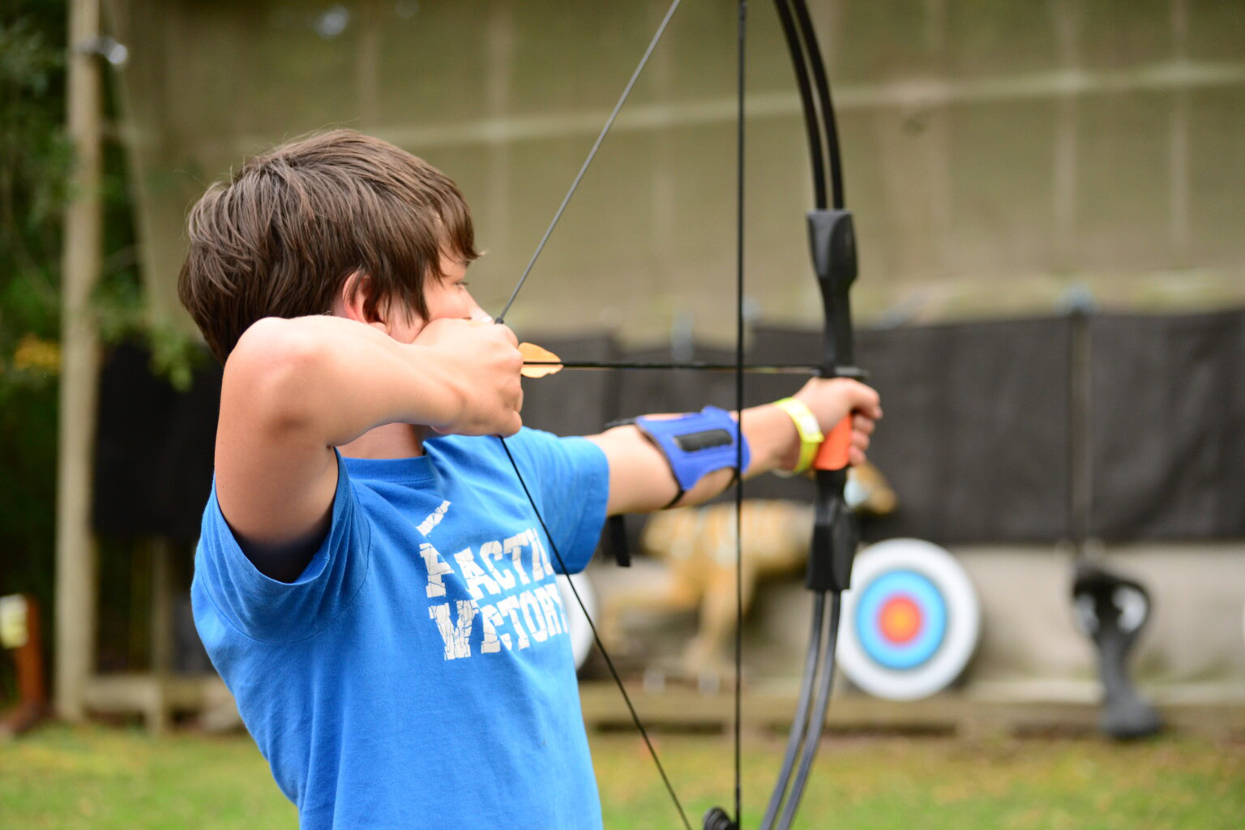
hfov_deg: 28.8
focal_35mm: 70
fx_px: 2421
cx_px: 622
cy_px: 415
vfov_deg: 19.5
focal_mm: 70
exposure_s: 1/1250
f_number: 4.5
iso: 1600
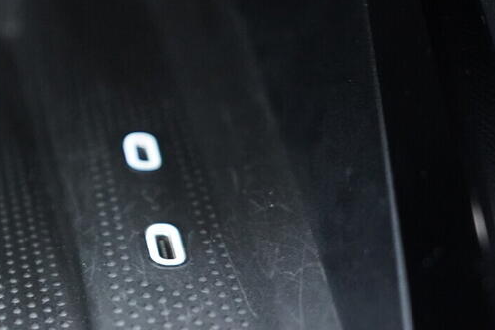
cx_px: 49
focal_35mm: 74
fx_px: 1017
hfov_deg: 26.4
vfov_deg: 18.4
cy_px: 137
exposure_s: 1/40
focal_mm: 24
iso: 3200
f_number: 2.8
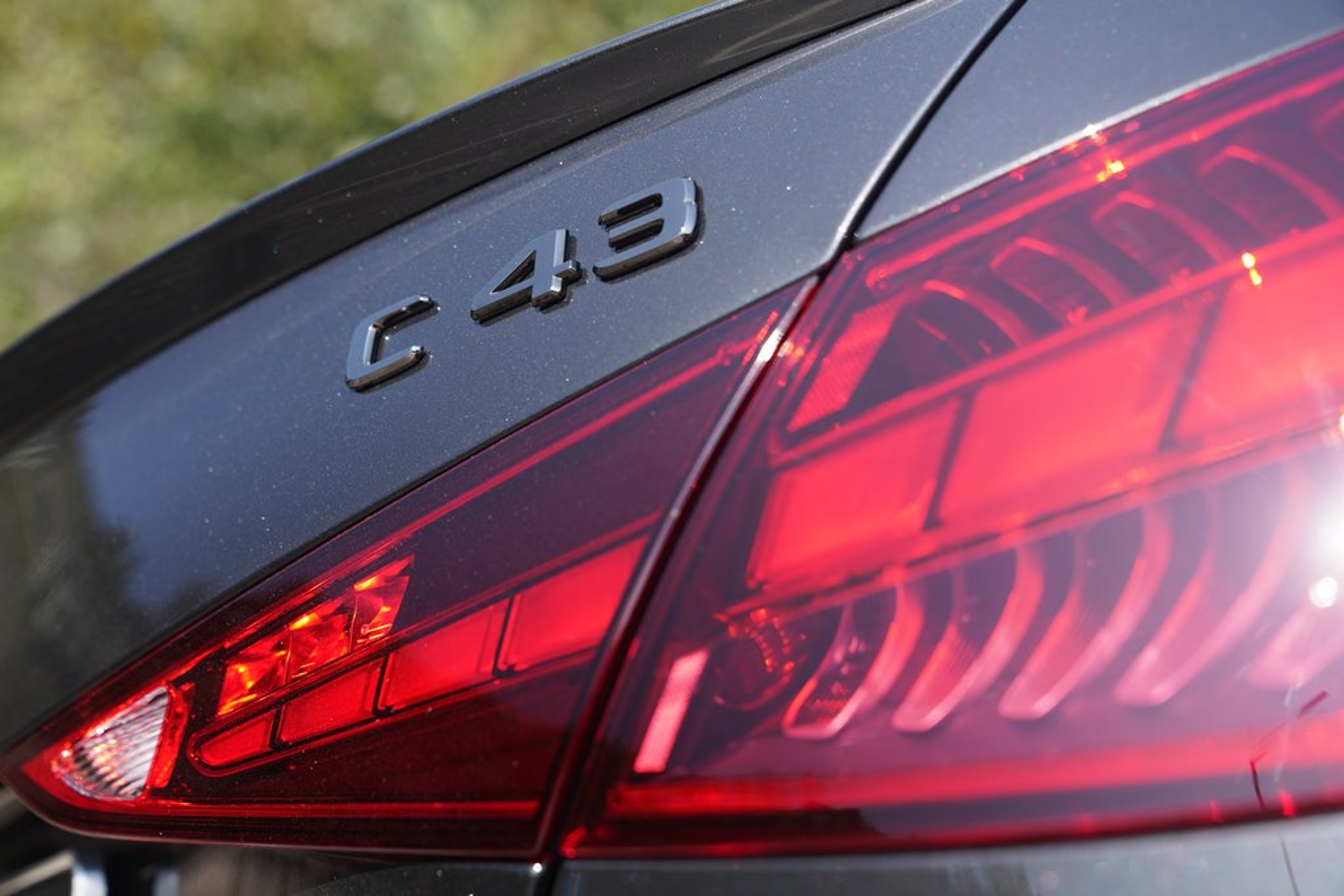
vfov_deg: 27.0
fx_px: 1867
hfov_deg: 39.6
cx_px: 672
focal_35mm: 50
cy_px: 448
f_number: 4
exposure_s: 1/100
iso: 100
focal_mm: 50
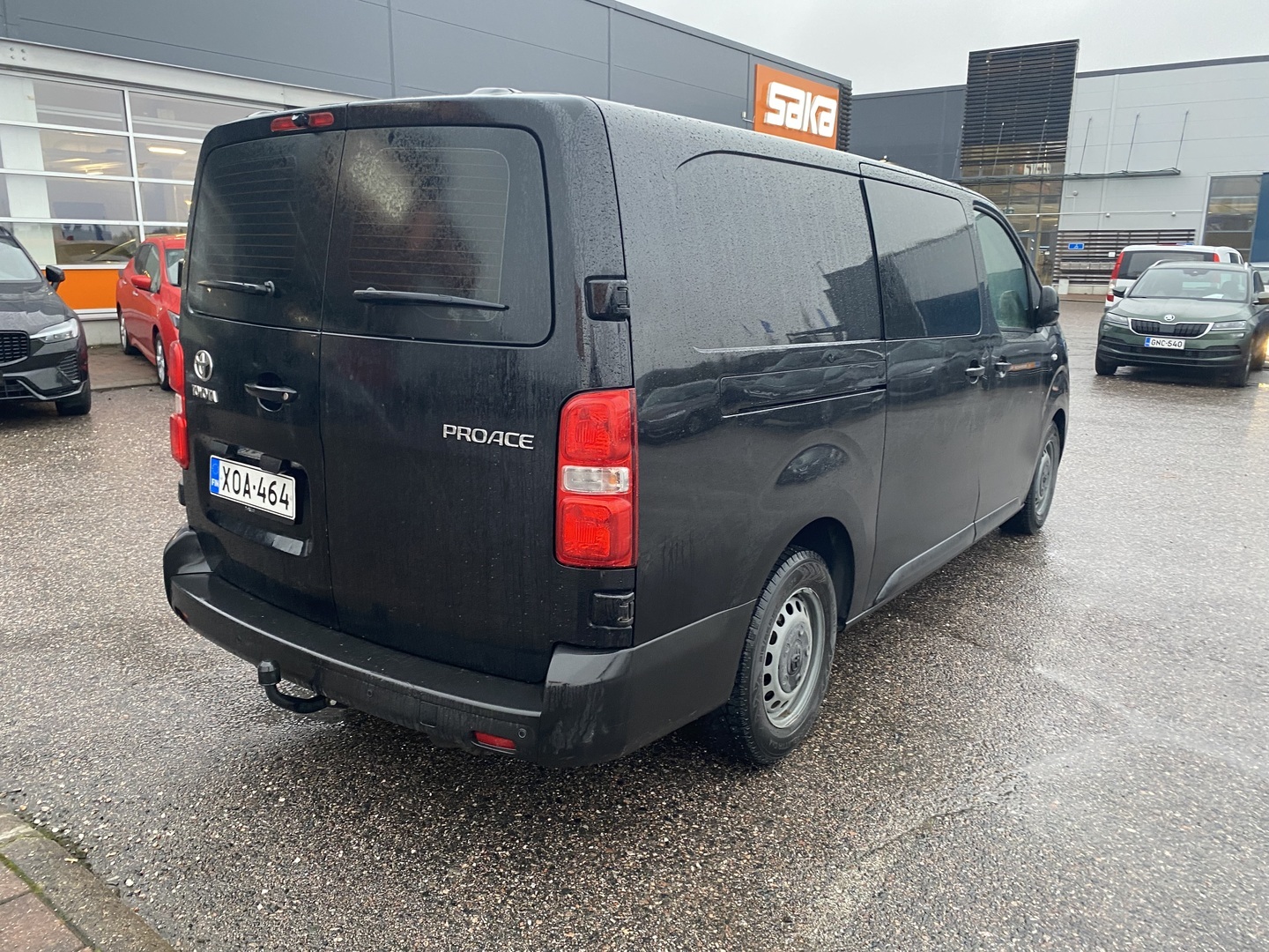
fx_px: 953
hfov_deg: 67.3
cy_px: 476
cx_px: 634
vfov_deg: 53.1
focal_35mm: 26
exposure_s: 1/60
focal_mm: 4.25
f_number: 1.8
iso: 160
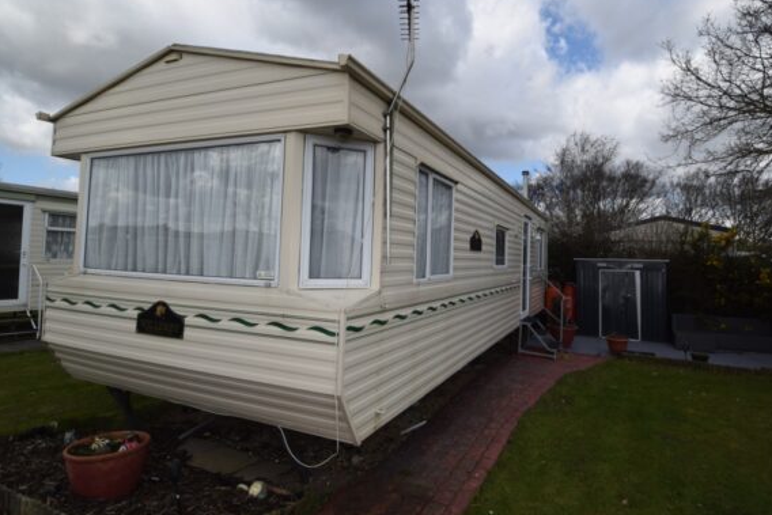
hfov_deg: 86.8
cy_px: 254
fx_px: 408
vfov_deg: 64.6
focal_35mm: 19
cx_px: 405
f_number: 9.5
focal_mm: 12
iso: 100
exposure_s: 1/200
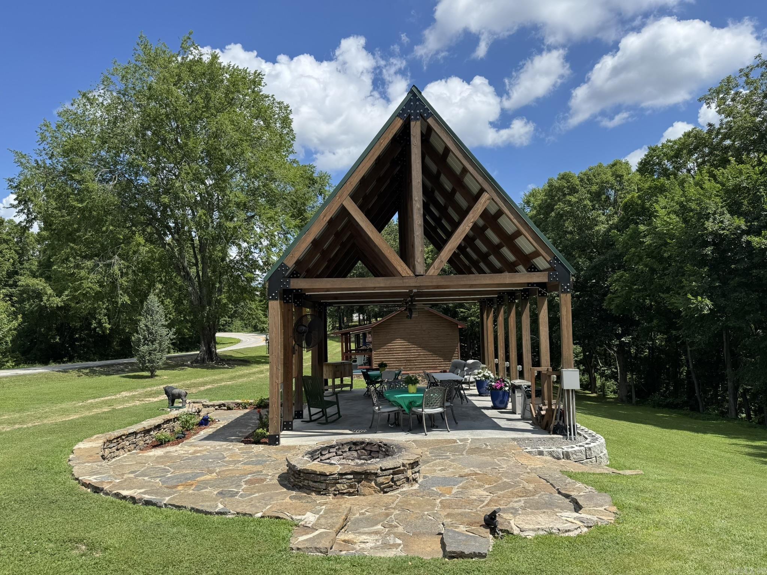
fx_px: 532
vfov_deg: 56.8
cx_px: 384
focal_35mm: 24
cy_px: 288
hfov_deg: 71.6
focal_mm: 6.76
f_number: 1.78
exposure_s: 1/3597
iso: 80
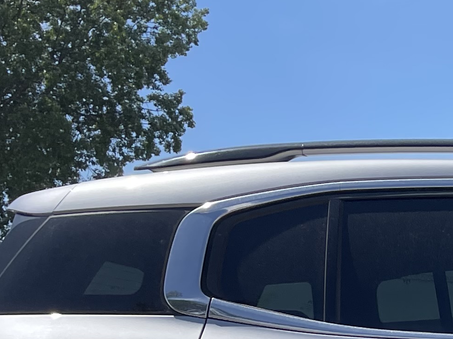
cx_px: 738
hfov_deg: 16.8
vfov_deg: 14.1
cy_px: 368
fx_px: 1348
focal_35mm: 103
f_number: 1.6
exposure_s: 1/3003
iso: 32
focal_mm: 5.1
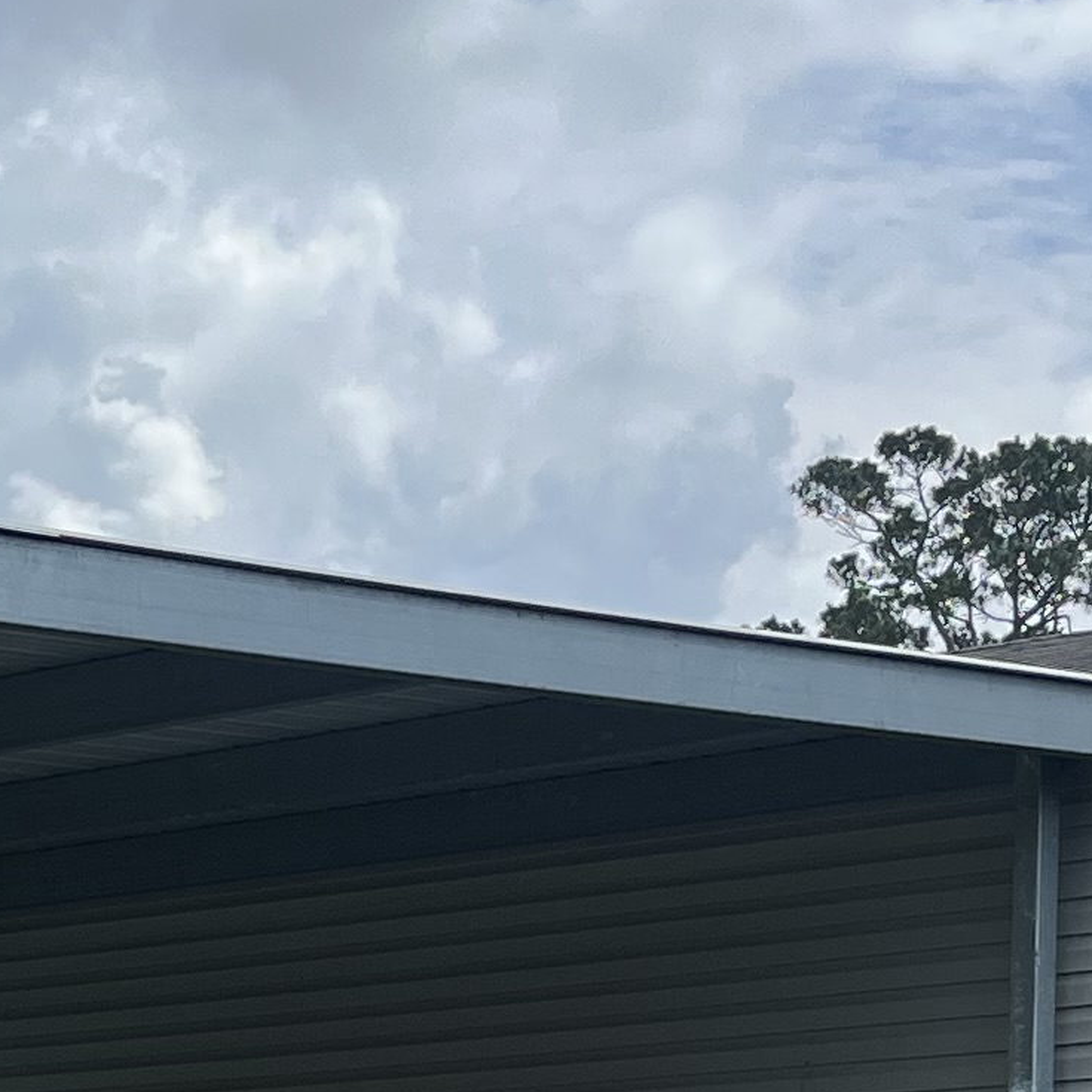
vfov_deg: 13.1
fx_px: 4497
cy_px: 1609
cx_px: 410
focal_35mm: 126
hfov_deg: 13.8
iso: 50
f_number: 1.6
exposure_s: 1/2755
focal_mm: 5.1
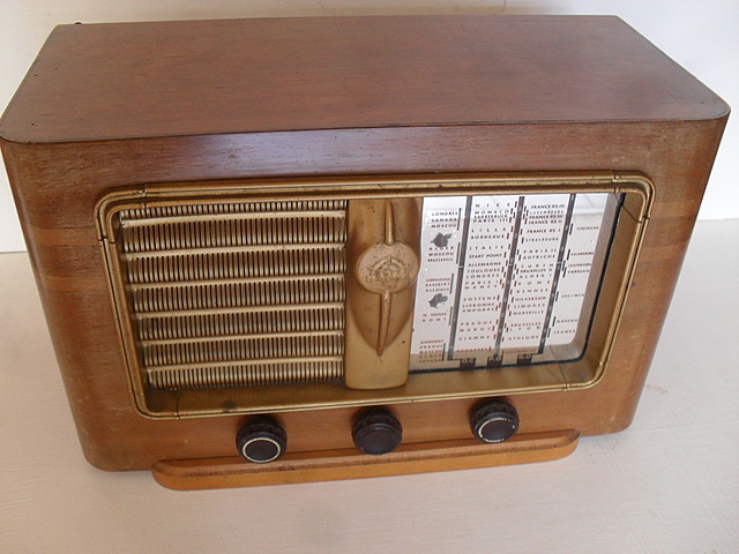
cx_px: 370
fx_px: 747
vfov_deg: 40.7
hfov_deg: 52.6
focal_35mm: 35
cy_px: 277
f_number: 3.2
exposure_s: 1/15
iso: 200
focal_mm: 6.3
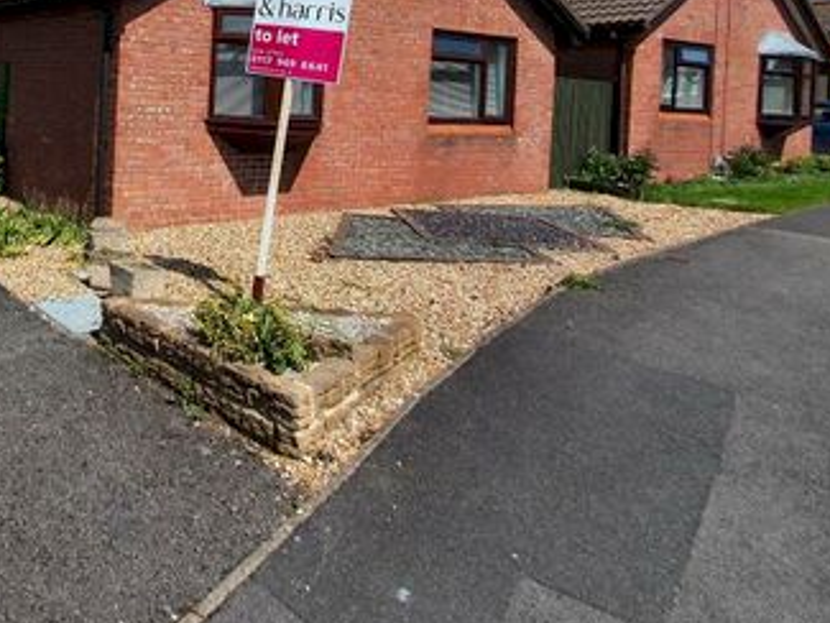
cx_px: 82
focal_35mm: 28
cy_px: 80
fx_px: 672
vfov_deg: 45.8
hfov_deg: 55.0
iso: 50
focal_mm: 1.8
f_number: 2.2
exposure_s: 1/1224
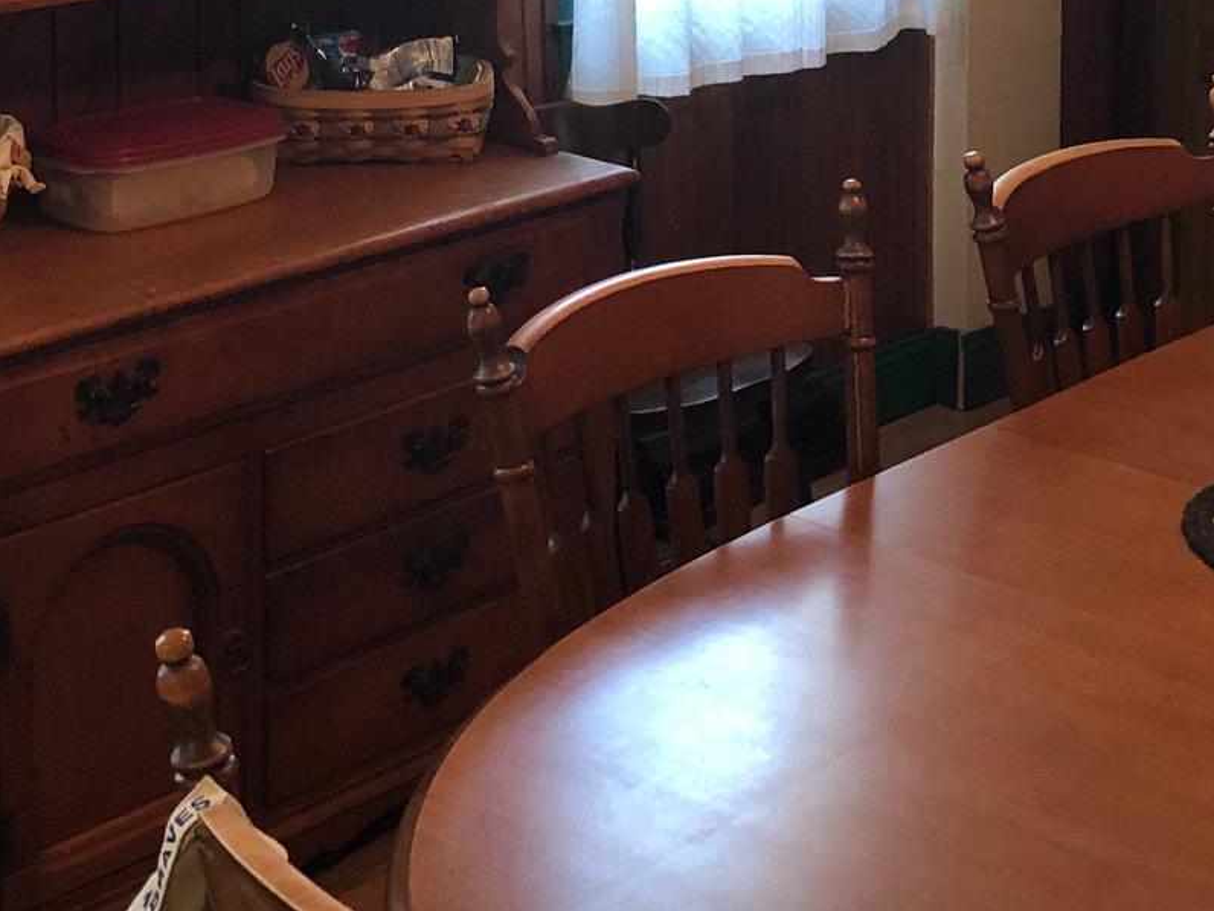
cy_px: -63
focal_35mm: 72
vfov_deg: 19.7
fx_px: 2525
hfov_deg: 27.0
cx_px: 558
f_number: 1.8
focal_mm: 4
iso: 80
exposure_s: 1/15
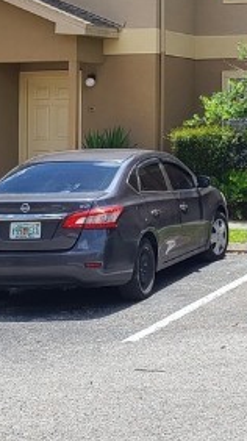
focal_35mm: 103
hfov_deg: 11.2
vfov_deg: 20.4
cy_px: 53
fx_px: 1203
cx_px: 383
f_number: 1.8
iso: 40
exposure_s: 1/1559
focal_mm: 5.4
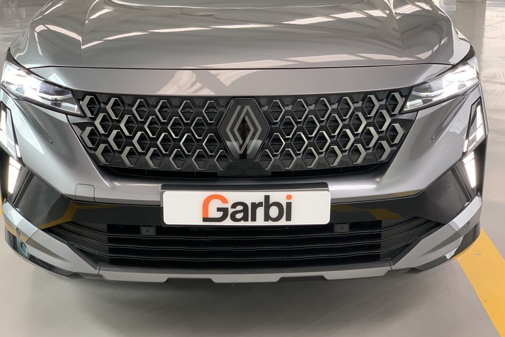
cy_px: 150
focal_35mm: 55
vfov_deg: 24.6
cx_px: 251
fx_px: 771
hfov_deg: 36.2
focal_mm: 6
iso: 125
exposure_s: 1/56
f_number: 2.4
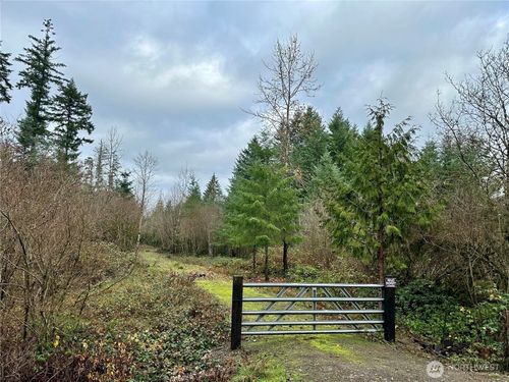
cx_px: 254
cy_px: 191
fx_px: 353
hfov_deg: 71.6
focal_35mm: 24
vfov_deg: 56.8
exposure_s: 1/1562
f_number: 1.78
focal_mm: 6.86
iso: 80
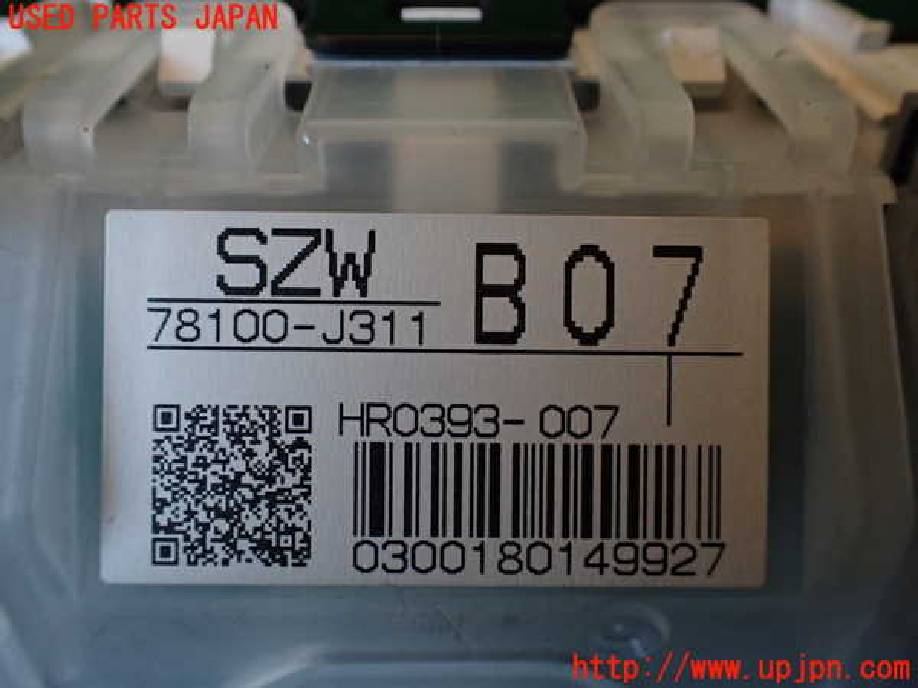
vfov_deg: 46.8
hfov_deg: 60.0
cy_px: 344
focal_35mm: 30
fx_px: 796
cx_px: 459
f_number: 2.3
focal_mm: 5.4
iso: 400
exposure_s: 1/125
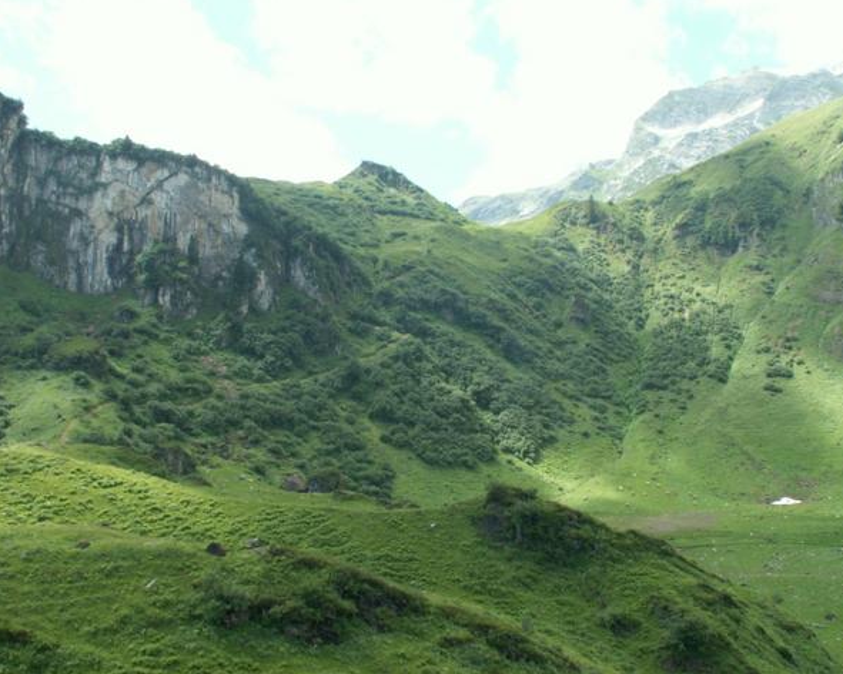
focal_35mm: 37
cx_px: 408
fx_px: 923
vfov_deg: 40.1
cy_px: 333
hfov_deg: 49.1
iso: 50
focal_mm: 5.86
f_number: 7.1
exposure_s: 1/50
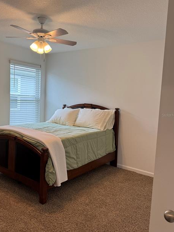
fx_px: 201
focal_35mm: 30
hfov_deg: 46.6
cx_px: 70
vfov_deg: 59.9
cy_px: 115
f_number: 1.78
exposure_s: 1/120
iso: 80
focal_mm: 6.76
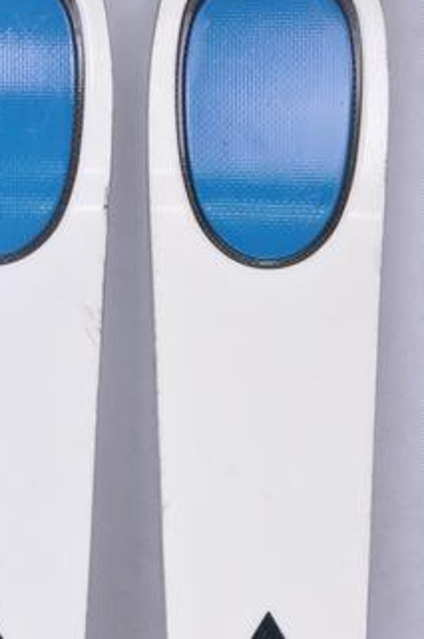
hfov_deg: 6.2
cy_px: 364
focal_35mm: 221
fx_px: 3911
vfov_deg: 9.3
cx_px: 128
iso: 3200
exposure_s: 1/125
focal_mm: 105
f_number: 8
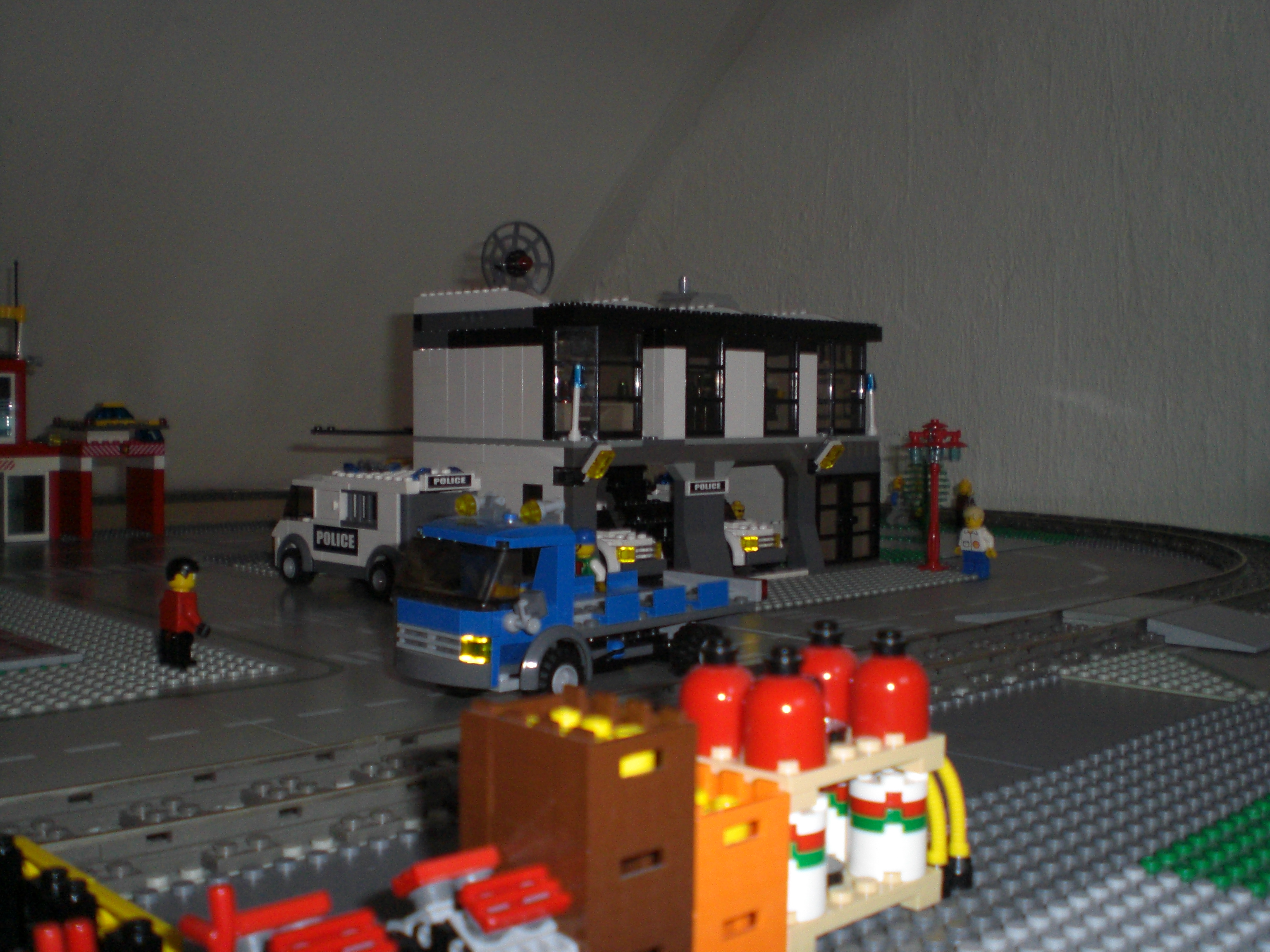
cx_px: 635
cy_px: 476
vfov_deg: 37.7
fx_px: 1394
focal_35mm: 38
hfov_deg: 49.0
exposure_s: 1/30
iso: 200
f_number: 3.1
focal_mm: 6.3
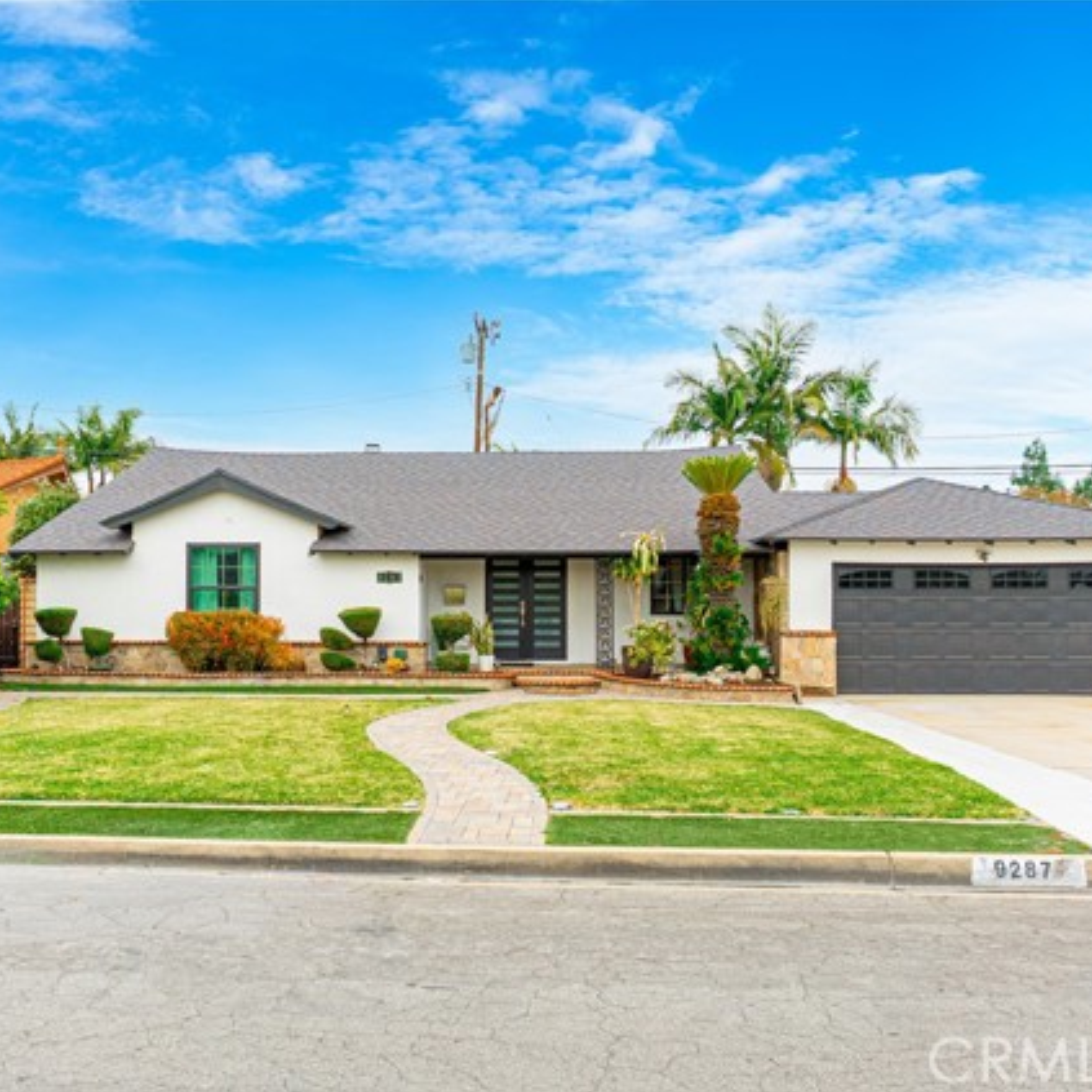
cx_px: 552
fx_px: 964
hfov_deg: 59.1
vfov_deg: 59.1
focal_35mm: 27
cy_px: 547
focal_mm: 14
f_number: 7.1
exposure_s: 1/60
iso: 100
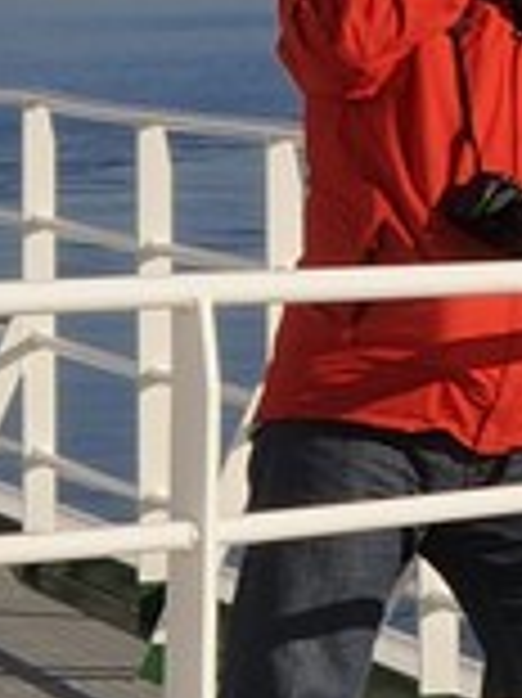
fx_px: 6403
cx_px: 3366
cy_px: -135
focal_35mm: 318
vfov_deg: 6.2
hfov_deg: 3.8
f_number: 22
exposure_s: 1/100
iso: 200
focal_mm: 32
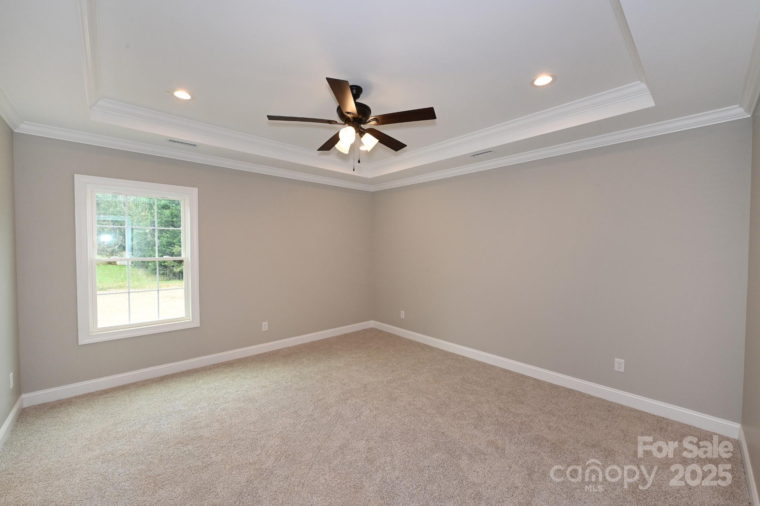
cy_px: 253
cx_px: 380
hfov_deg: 104.3
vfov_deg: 81.1
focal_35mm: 14
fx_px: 295
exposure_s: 1/50
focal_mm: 14
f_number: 10
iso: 720
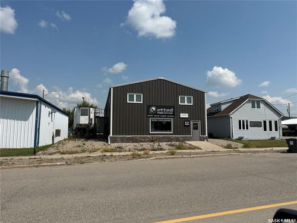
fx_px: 206
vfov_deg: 56.8
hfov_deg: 71.6
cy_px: 112
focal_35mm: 24
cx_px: 148
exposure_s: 1/8197
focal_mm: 6.86
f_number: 1.78
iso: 80
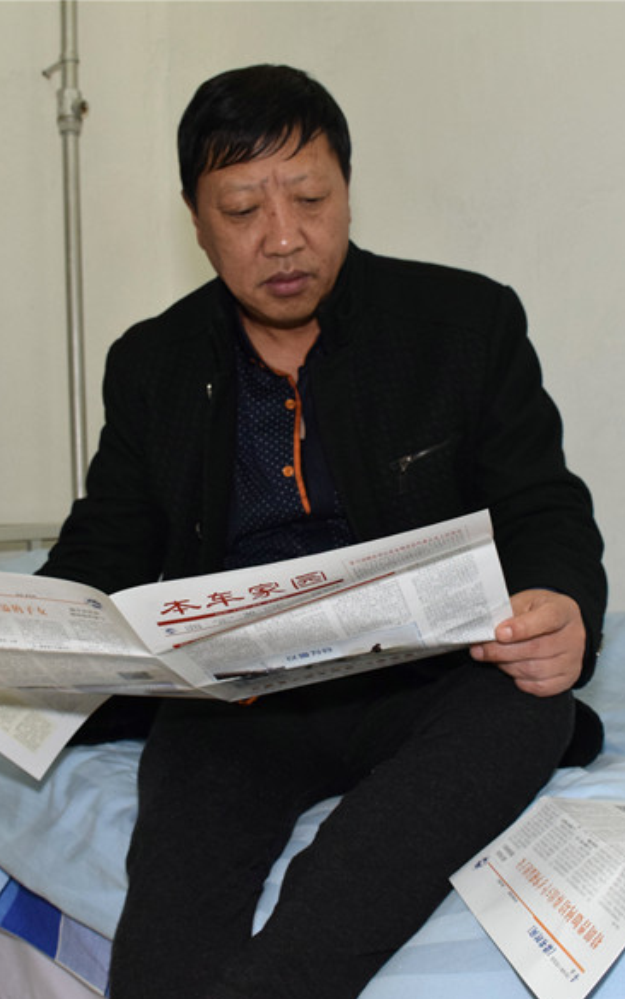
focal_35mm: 47
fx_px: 1280
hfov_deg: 27.4
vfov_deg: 42.6
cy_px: 511
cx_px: 297
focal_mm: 20
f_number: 7.1
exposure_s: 1/60
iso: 800
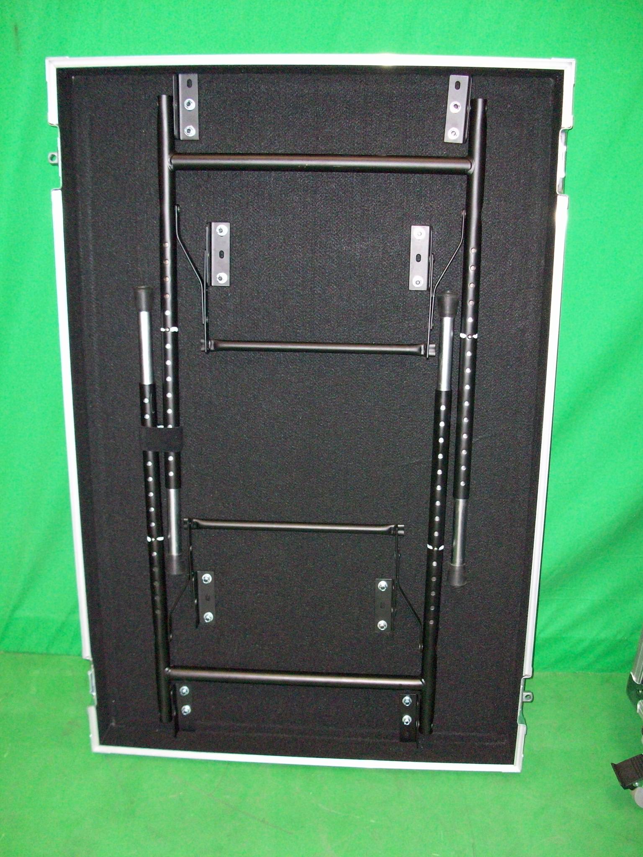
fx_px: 842
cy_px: 428
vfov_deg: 54.0
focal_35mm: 34
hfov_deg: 41.8
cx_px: 322
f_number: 2.8
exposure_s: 1/60
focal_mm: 5.7
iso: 200
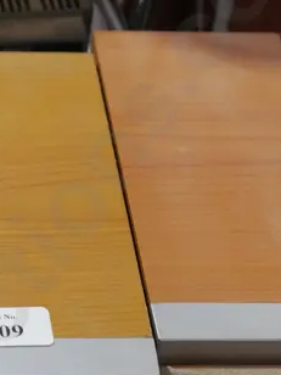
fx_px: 1440
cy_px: 353
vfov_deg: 14.6
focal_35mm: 133
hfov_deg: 11.0
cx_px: -32
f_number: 4.4
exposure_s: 1/60
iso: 400
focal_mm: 20
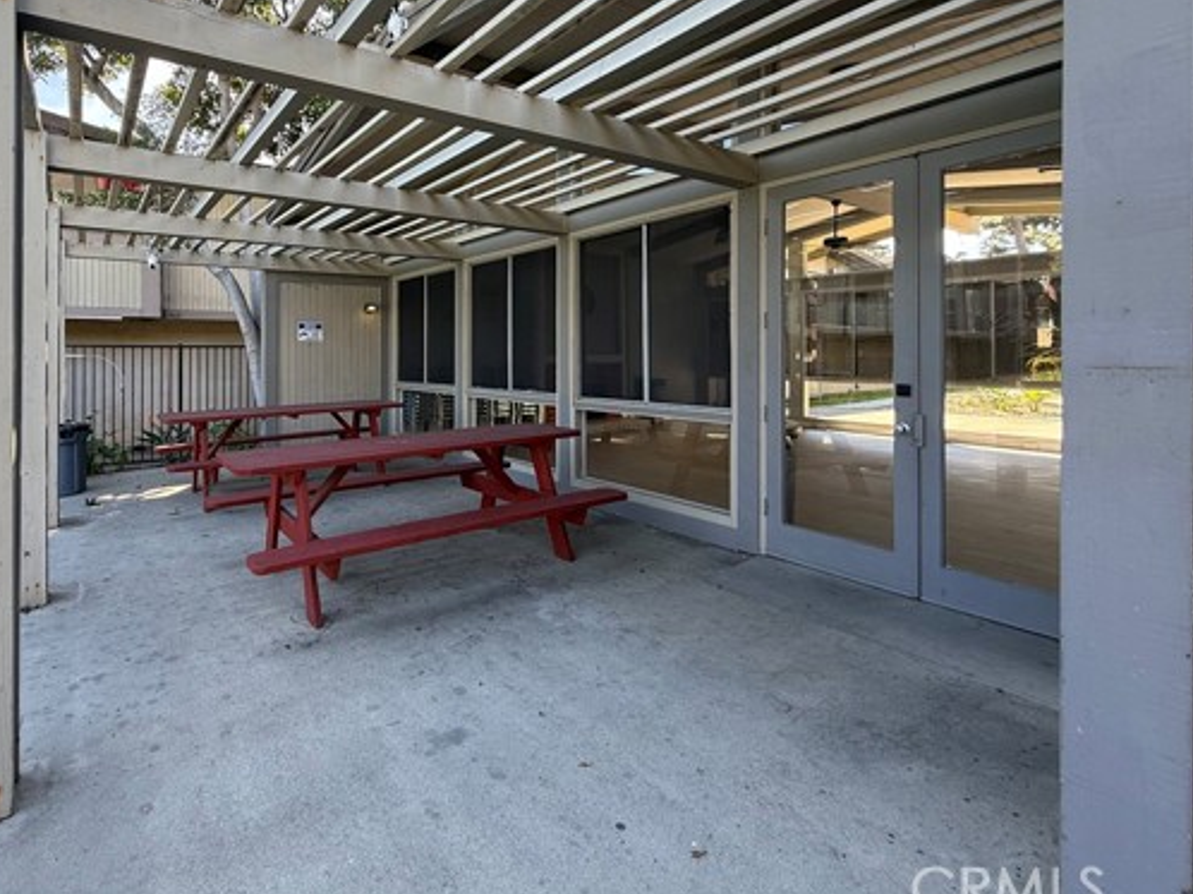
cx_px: 462
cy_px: 348
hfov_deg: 86.4
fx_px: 620
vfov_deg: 70.6
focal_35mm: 18
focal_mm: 2.22
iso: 64
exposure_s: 1/111
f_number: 2.2
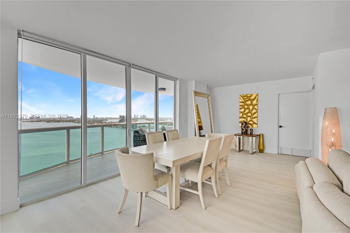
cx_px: 175
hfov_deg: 100.4
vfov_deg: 77.3
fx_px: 146
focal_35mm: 15
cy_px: 116
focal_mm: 10
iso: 250
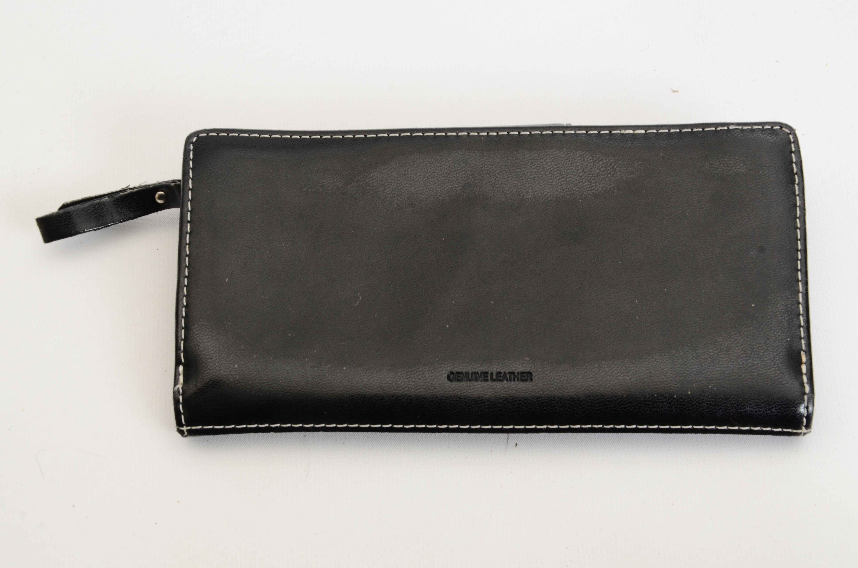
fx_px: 2212
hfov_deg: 22.0
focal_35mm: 93
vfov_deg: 14.6
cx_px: 429
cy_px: 284
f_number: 13
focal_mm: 62
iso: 400
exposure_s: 1/60
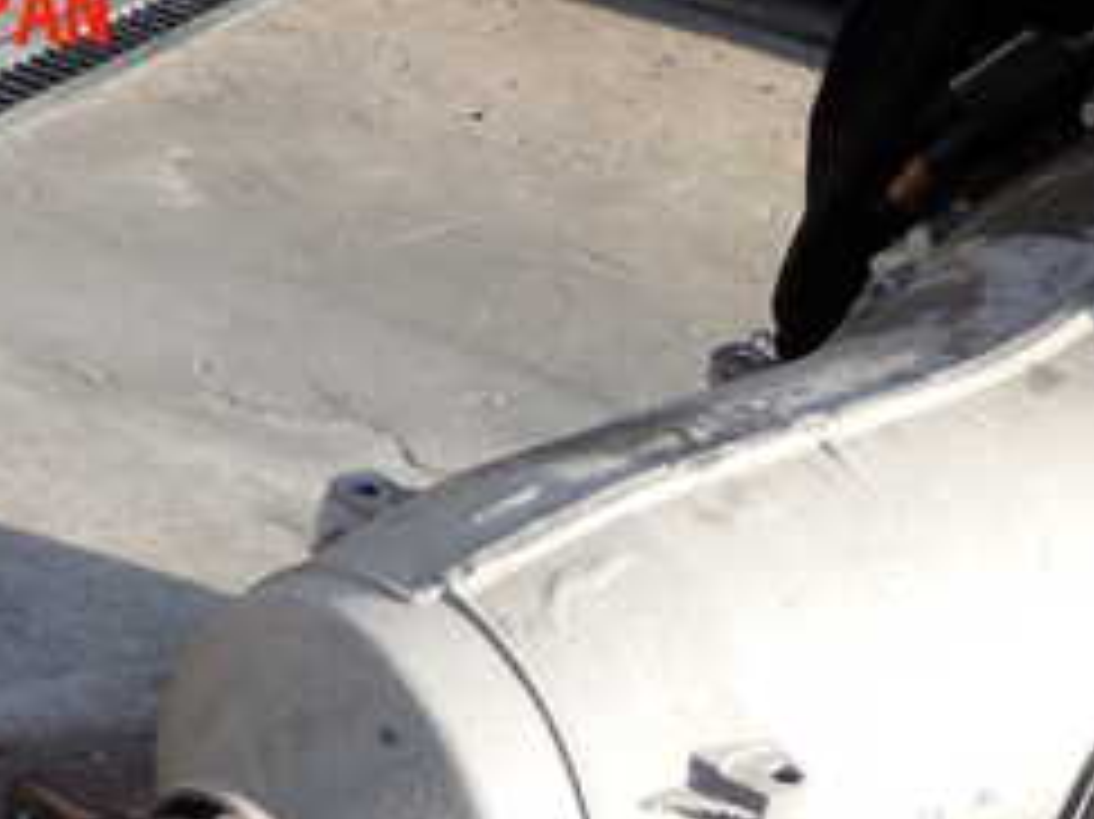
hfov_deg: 22.0
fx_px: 2811
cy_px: 972
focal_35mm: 89
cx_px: 644
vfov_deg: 16.0
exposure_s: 1/400
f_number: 2.5
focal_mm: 6.37
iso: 100
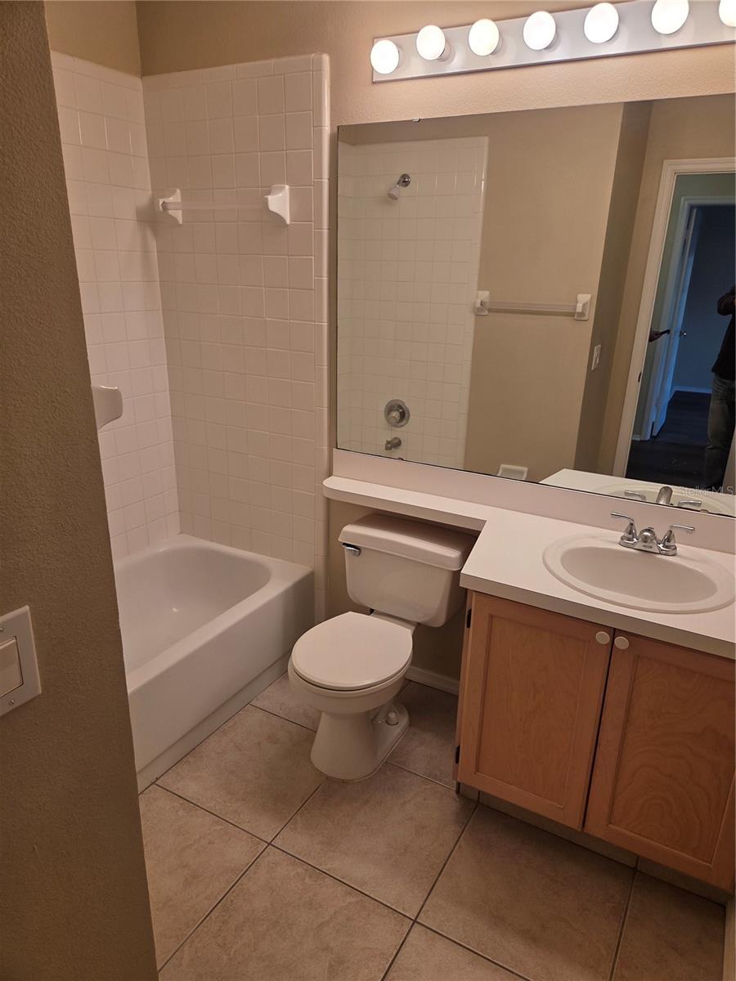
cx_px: 368
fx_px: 652
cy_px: 490
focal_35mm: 23
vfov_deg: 73.9
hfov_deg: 58.9
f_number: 1.8
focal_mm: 5.4
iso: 80
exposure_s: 1/120
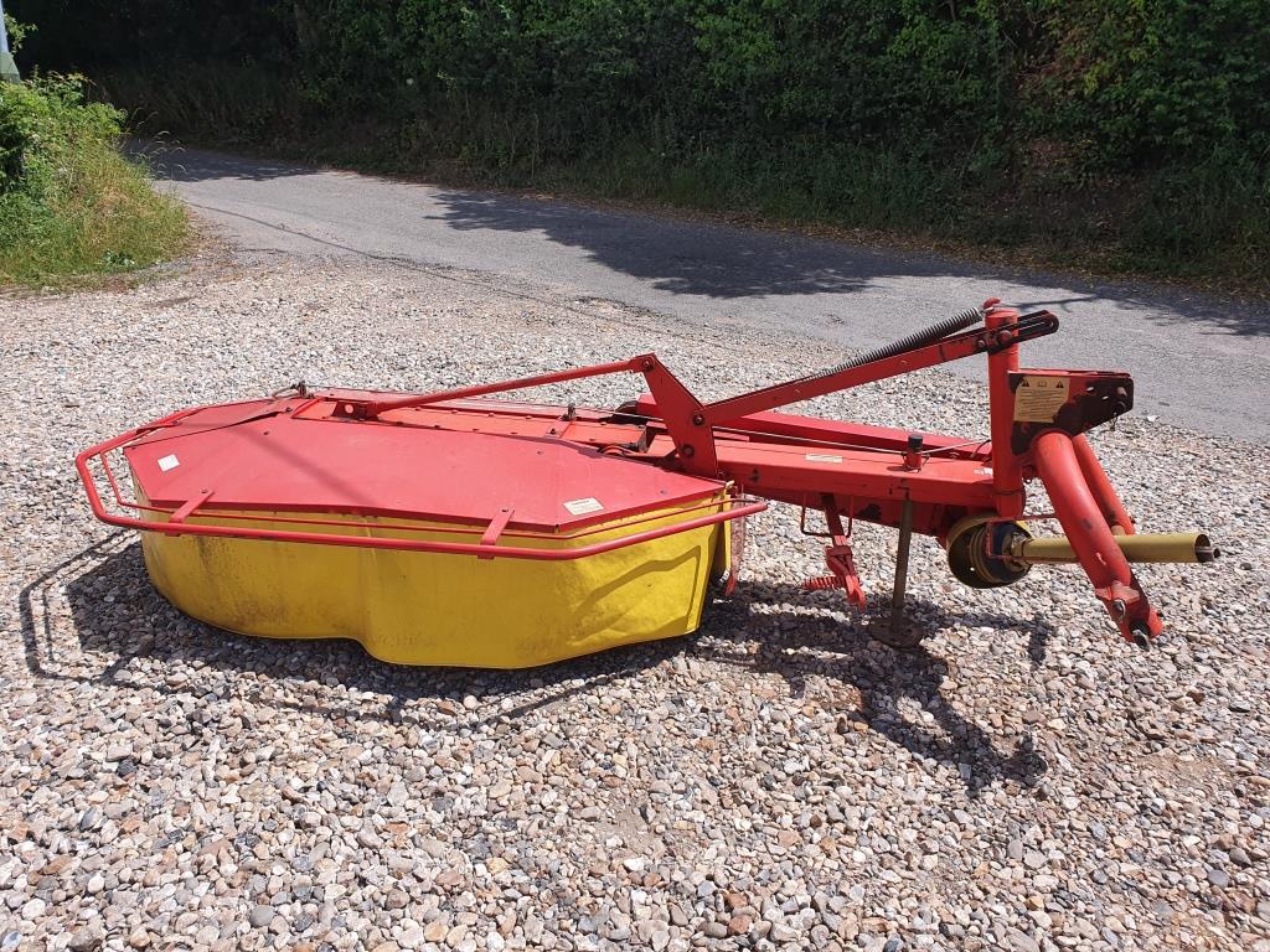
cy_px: 476
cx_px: 635
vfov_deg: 53.1
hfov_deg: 67.3
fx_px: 954
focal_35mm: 26
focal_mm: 4.32
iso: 50
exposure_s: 1/1900
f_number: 2.4
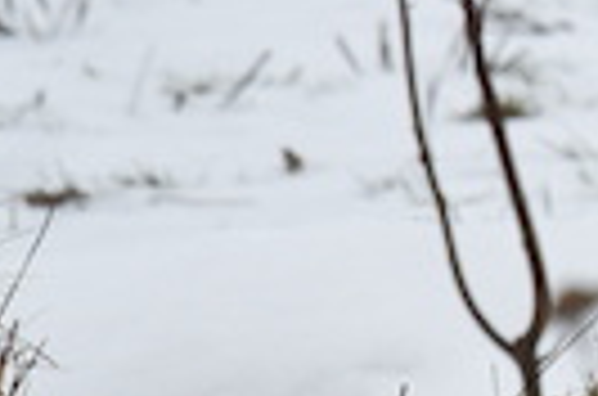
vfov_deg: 2.5
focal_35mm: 543
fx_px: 8998
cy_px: -171
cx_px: 1048
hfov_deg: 3.8
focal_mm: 80
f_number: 4
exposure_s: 1/640
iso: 1250
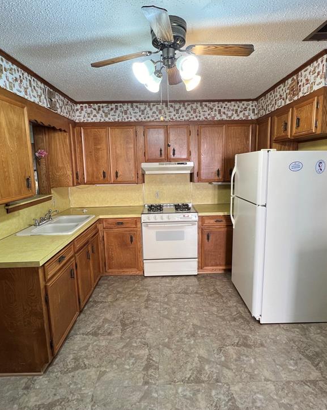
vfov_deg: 86.4
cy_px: 199
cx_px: 168
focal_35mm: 18
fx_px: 218
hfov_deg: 73.8
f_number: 1.8
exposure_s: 1/120
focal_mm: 1.57
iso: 200
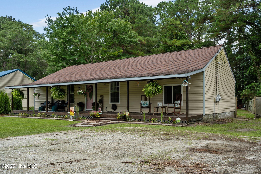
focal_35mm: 30
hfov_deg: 61.9
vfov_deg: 43.6
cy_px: 87
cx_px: 130
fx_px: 217
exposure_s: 1/80
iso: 64
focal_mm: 30
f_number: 7.1
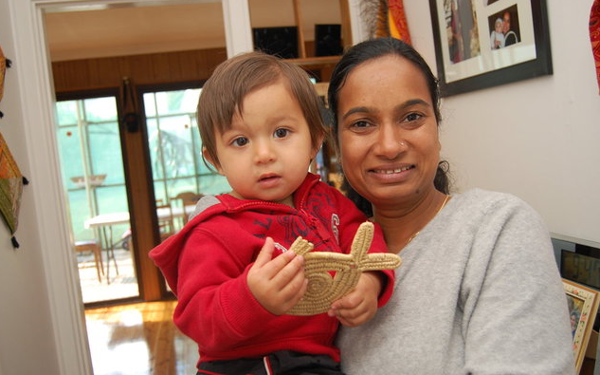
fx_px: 556
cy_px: 197
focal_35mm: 34
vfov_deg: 37.2
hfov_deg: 56.7
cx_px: 298
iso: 400
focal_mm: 22
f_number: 4
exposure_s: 1/60
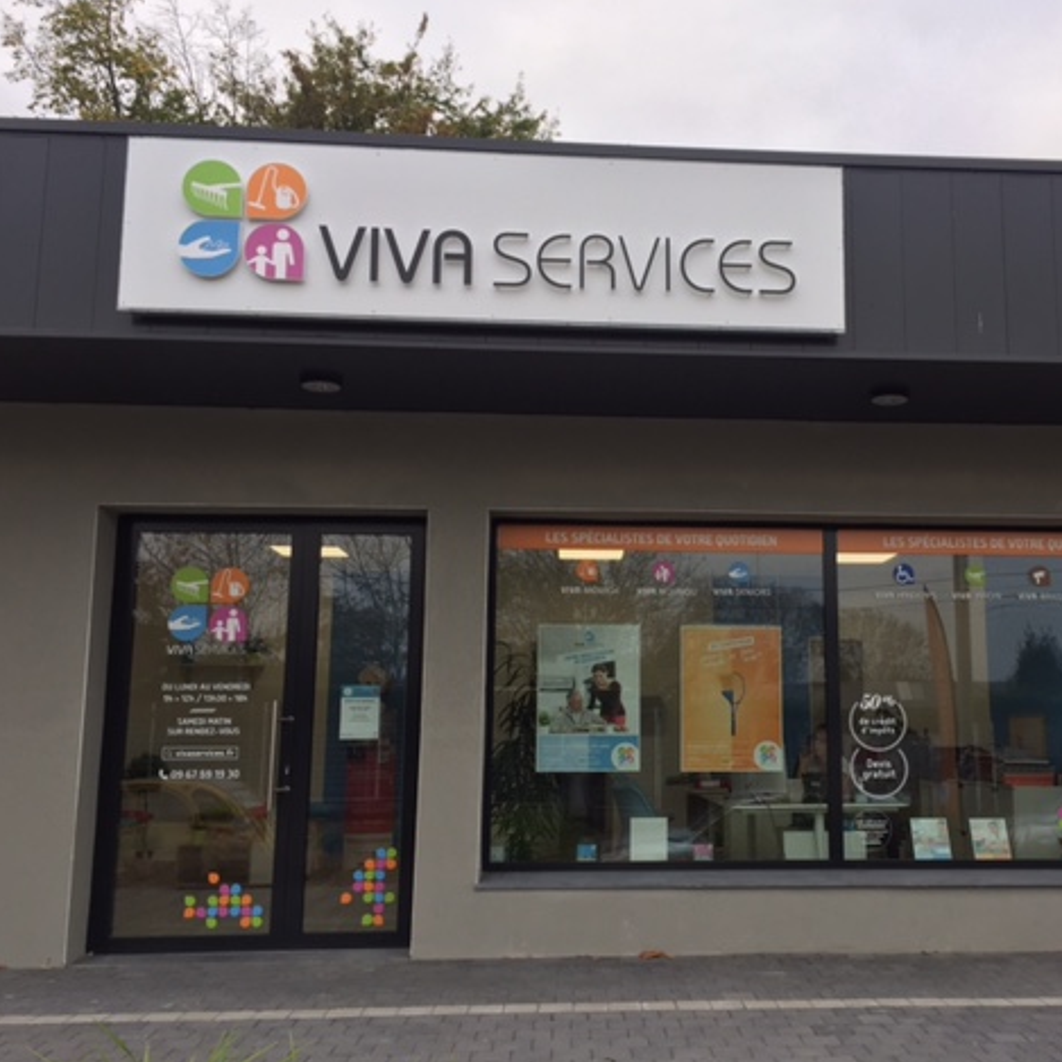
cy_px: 537
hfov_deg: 46.7
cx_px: 675
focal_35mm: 35
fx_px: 1215
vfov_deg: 47.2
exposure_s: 1/306
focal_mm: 4.15
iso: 32
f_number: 2.2
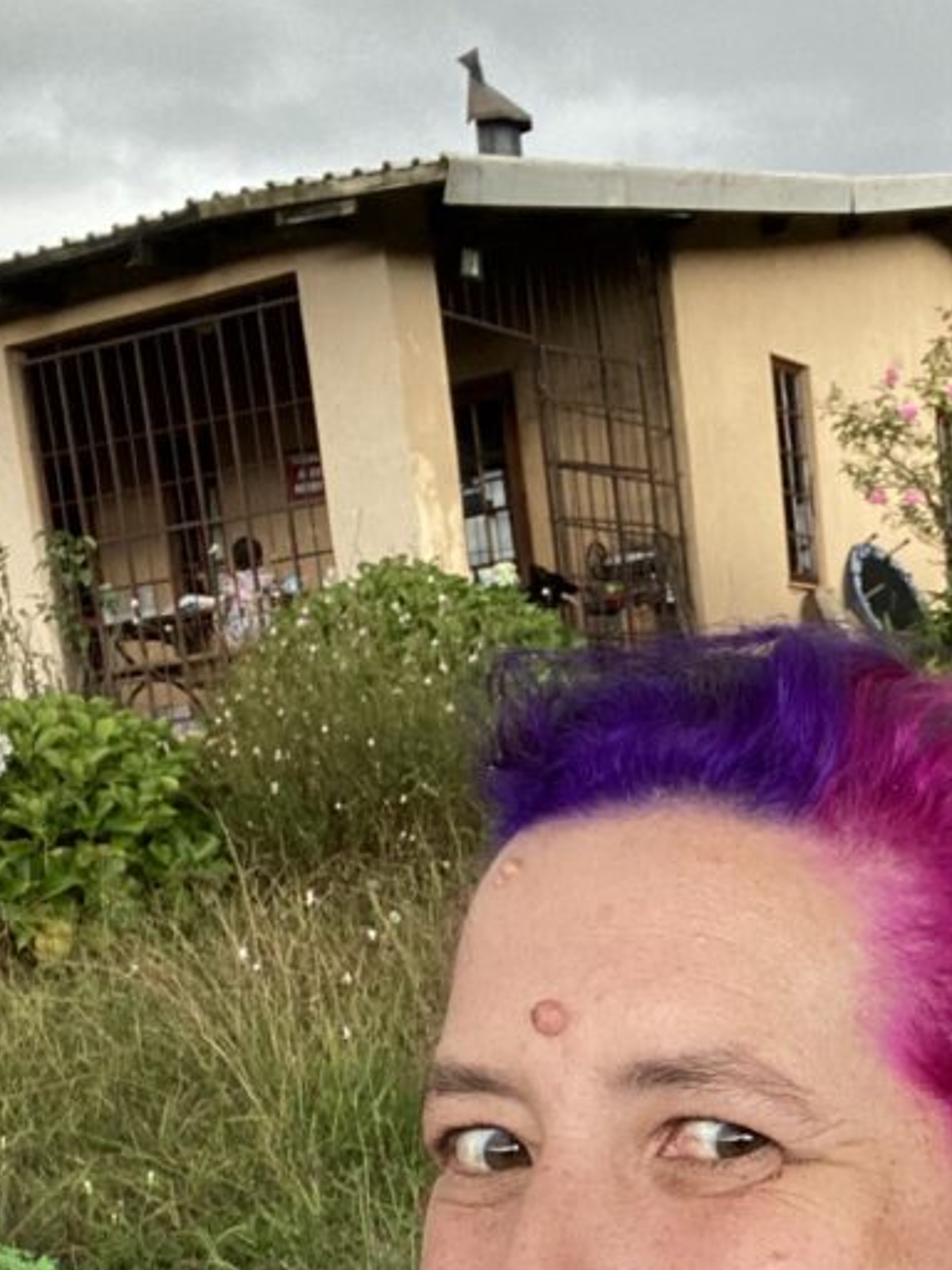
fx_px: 2200
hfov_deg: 23.7
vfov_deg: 30.3
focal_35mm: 60
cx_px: 875
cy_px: 1218
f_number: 2.2
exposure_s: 1/60
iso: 125
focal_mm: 2.71
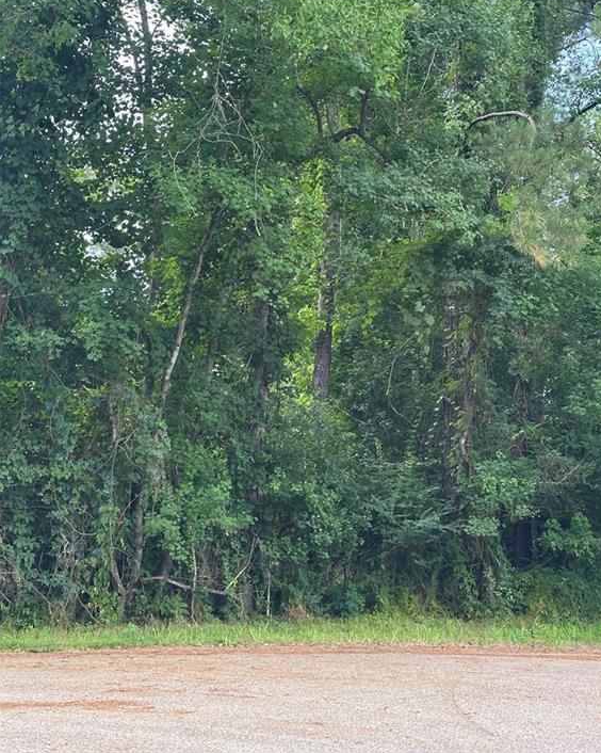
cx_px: 306
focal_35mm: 51
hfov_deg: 29.7
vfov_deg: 36.7
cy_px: 347
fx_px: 1135
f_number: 1.78
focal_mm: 6.86
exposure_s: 1/108
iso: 80
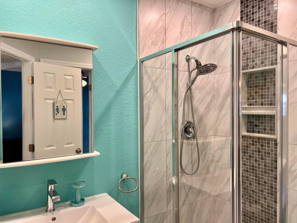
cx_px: 148
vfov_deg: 53.1
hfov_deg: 67.3
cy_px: 112
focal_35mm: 26
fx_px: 223
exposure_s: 1/120
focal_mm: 5.7
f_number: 1.5
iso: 80
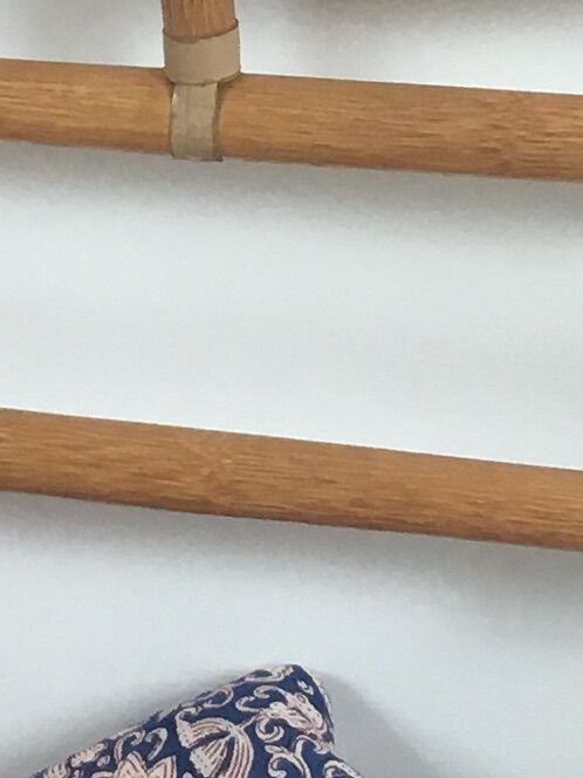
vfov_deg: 11.2
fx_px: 3952
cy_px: 71
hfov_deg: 8.3
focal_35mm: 176
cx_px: -225
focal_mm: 4.15
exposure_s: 1/33
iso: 25
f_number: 2.2
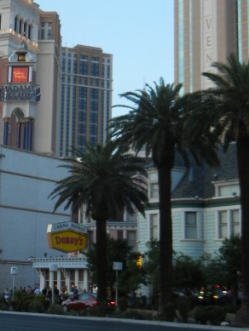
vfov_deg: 25.2
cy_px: 120
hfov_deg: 18.9
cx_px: 40
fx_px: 738
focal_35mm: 77
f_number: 3.7
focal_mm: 7.1
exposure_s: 1/58.5
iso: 400
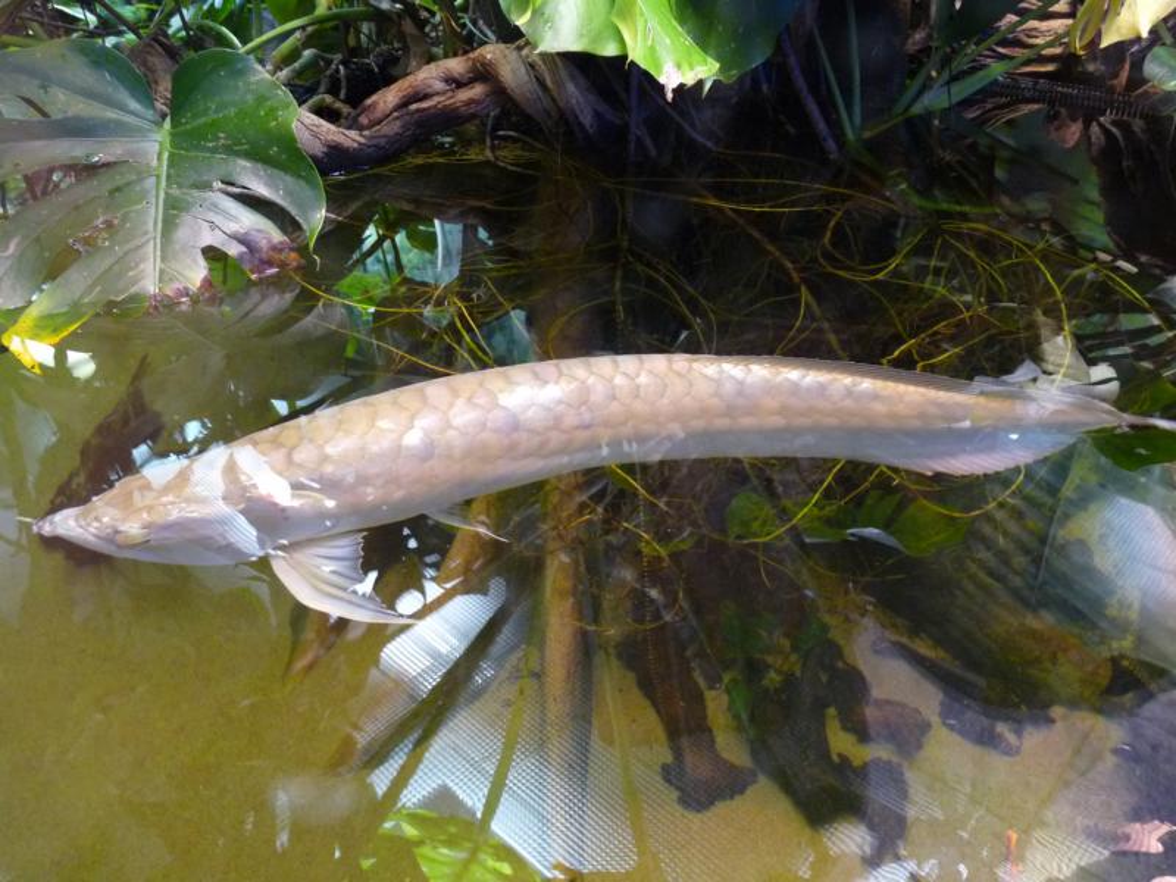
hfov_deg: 65.3
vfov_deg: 51.4
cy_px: 441
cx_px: 588
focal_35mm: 27
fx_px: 917
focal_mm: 4.8
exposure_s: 1/15
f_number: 2.8
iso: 400
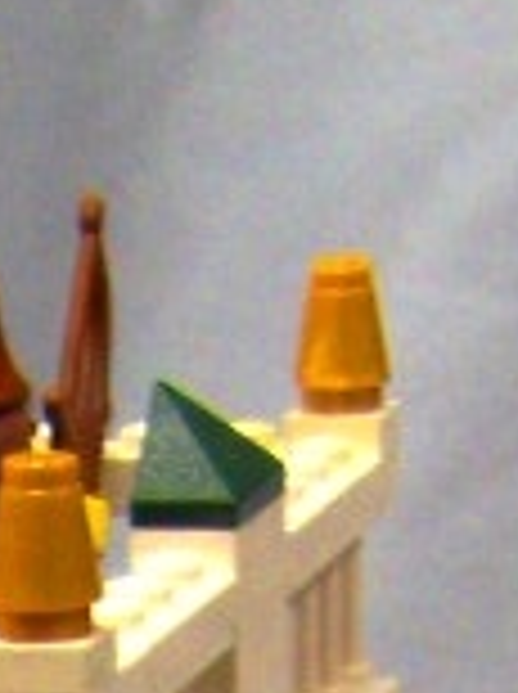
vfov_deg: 7.3
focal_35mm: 233
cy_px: 2246
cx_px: -455
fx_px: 4662
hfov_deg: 6.2
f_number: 2.8
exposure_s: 1/45
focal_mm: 5.8
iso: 100
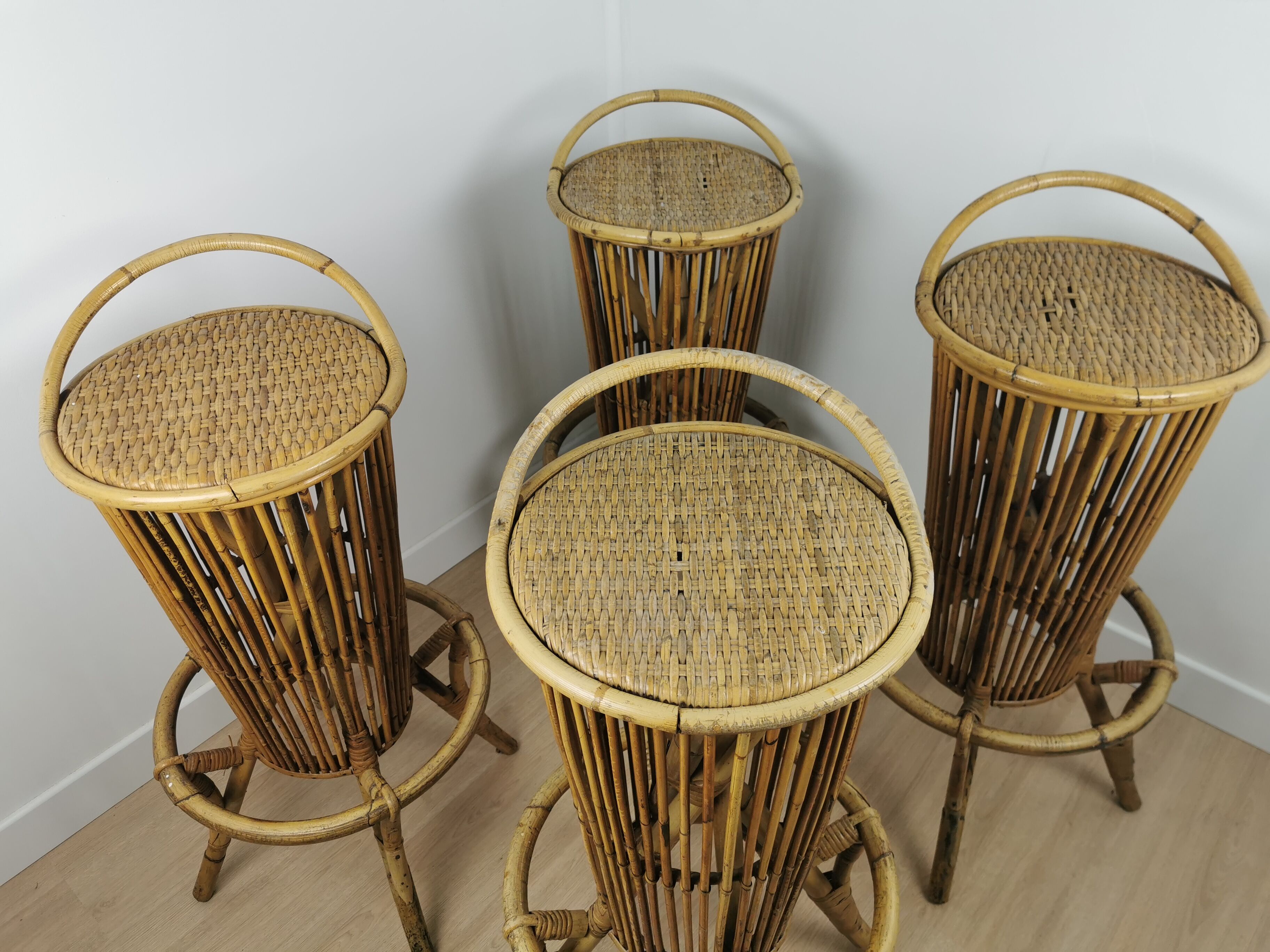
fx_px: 991
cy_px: 476
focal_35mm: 27
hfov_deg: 65.3
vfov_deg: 51.4
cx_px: 635
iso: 50
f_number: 1.6
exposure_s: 1/100
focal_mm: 5.56
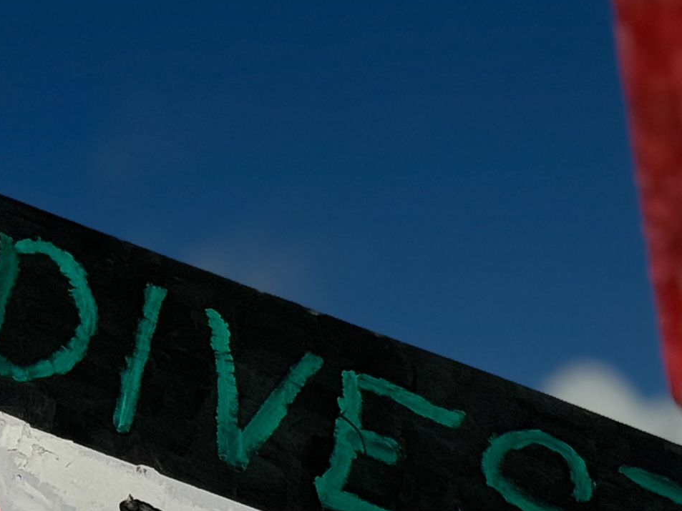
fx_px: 4000
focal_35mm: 203
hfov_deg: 9.6
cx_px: -154
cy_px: 775
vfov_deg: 7.2
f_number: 1.78
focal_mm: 6.76
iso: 50
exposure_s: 1/50000
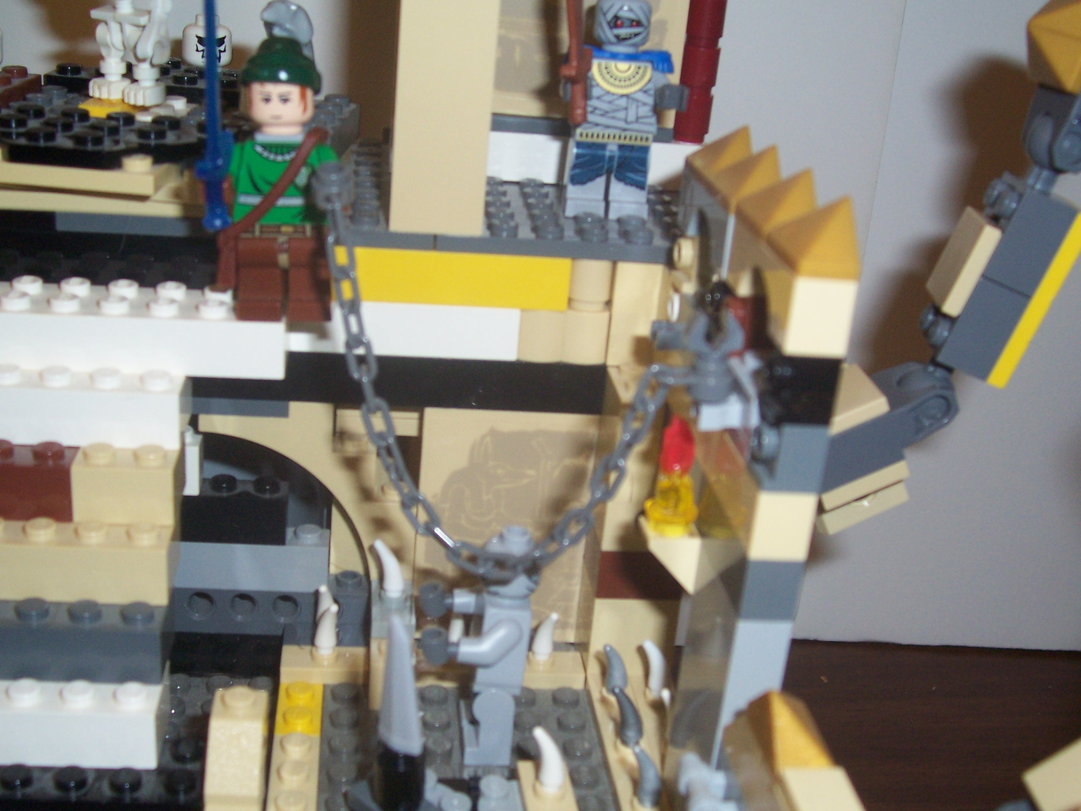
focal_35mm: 42
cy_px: 406
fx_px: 1312
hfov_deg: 44.8
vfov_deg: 34.3
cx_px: 540
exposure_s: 1/60
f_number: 3
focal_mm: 7
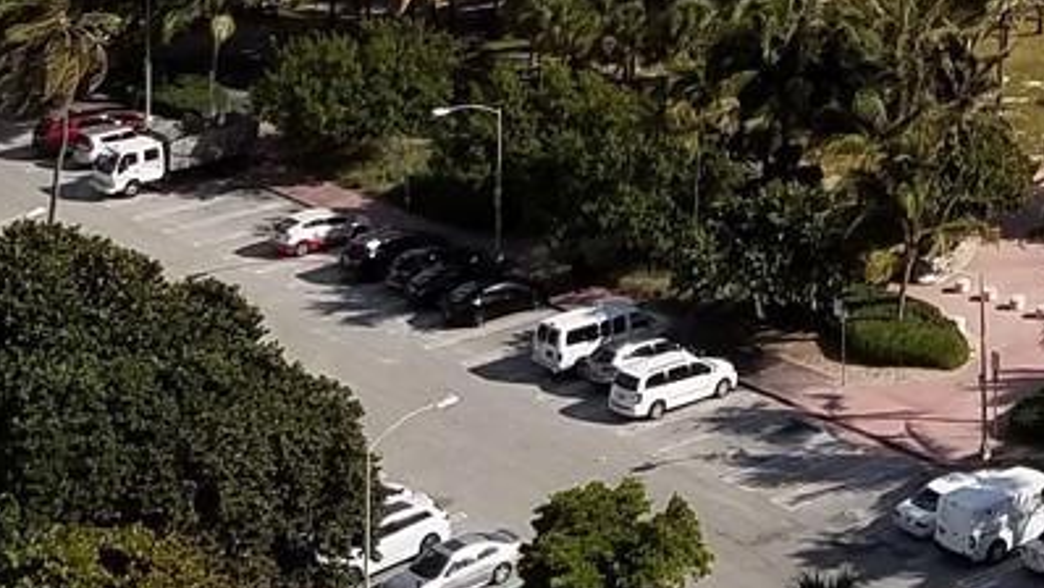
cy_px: -958
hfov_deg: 17.6
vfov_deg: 9.2
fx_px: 3156
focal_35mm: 114
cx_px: 1369
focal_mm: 4.2
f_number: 1.7
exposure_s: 1/3448
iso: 40
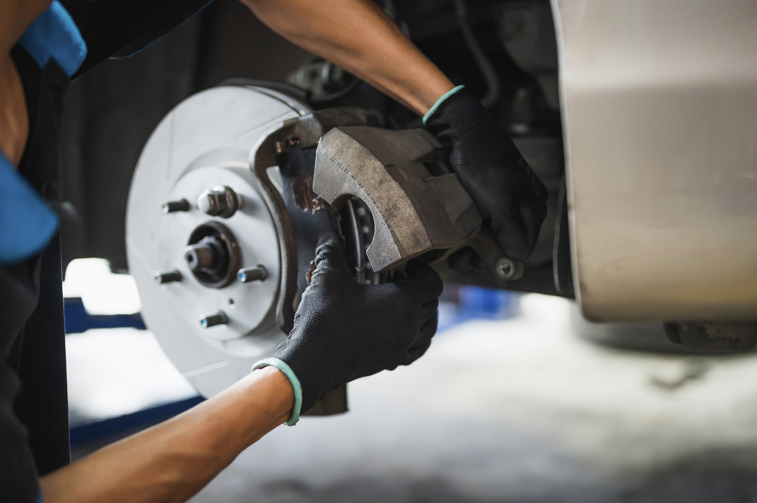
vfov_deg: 27.0
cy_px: 252
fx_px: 1051
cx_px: 378
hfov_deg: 39.6
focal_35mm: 50
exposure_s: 1/200
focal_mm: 50
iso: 2000
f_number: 2
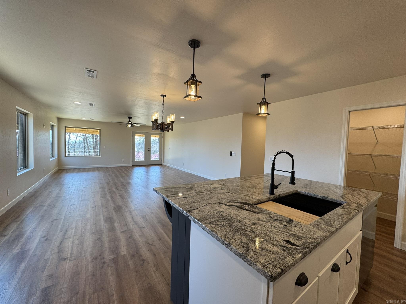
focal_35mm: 14
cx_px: 203
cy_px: 152
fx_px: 164
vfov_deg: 85.7
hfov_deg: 102.1
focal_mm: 2.22
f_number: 2.2
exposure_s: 1/120
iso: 100
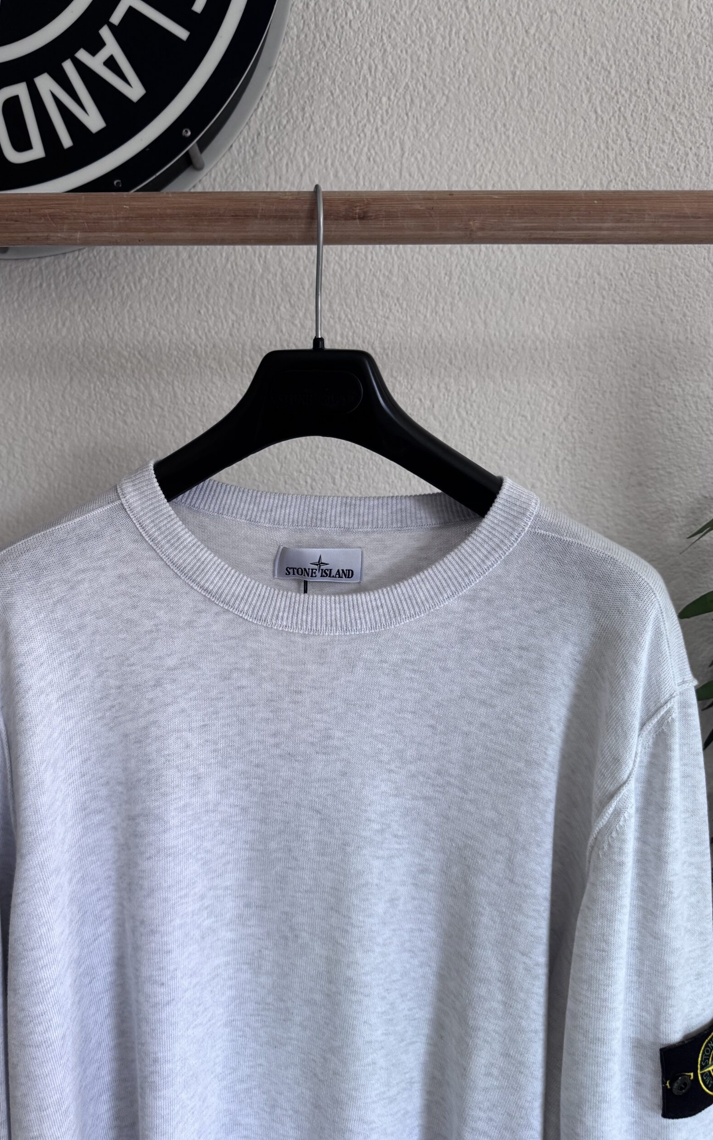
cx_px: 301
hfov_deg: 47.4
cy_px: 560
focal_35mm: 26
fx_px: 808
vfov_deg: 70.4
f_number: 1.78
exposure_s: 1/60
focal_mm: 6.76
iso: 250
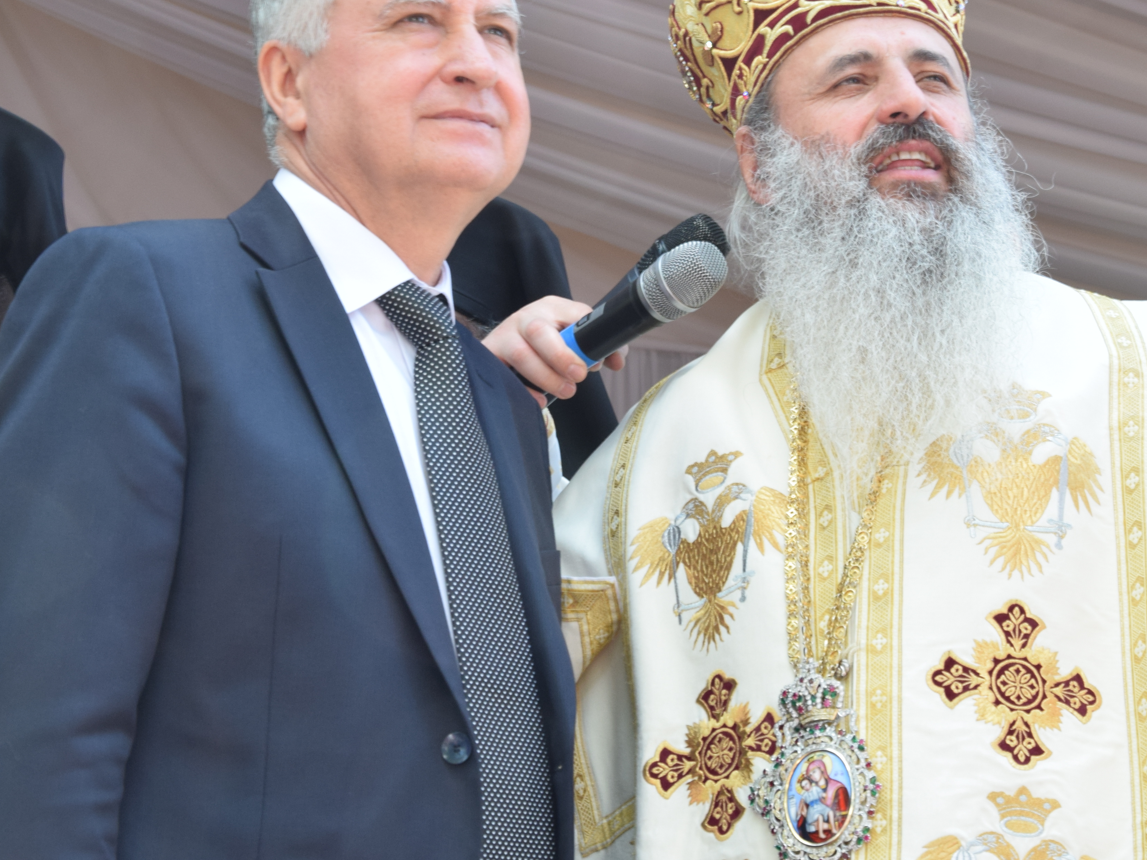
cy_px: 288
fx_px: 3446
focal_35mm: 104
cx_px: 759
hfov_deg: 18.8
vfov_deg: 14.2
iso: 320
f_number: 8
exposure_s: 1/125
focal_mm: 40
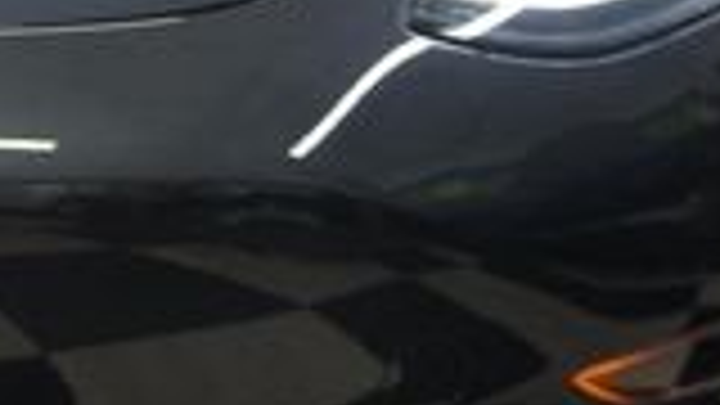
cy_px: 45
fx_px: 2406
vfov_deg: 9.6
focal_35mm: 126
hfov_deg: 15.4
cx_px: -446
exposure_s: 1/30
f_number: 4
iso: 250
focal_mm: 20
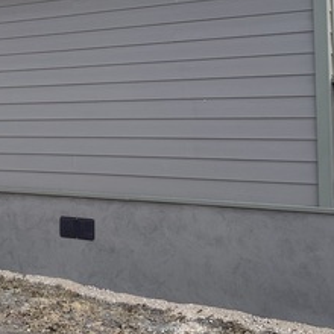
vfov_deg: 25.3
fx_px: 731
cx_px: 56
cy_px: 70
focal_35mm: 67
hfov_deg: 25.2
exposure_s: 1/3077
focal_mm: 5.7
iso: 50
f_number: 1.5
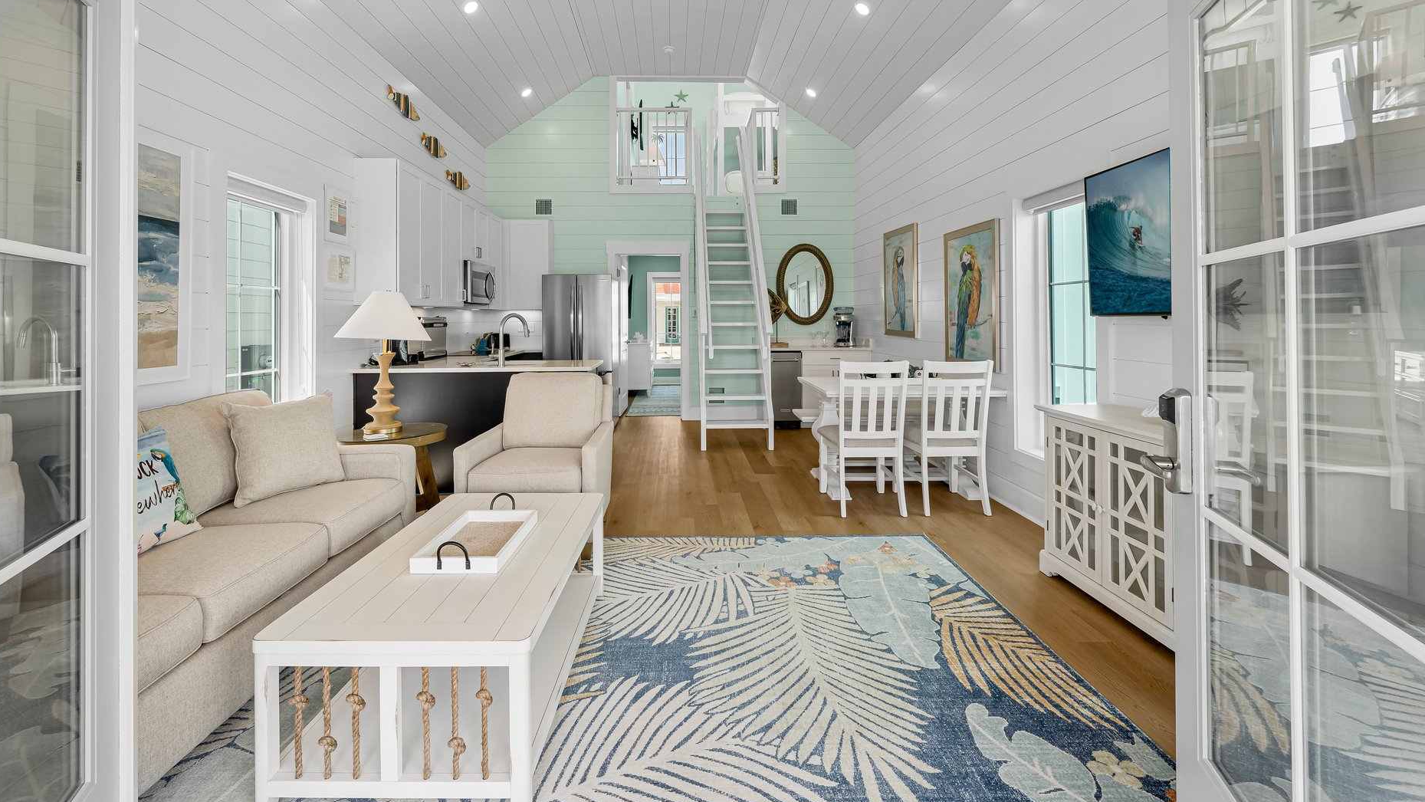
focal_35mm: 15
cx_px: 689
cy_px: 315
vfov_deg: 69.7
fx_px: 567
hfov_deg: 103.0
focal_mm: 13
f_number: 9
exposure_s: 1/30
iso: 250
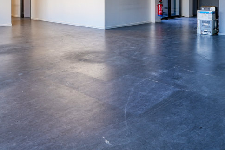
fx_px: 238
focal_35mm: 38
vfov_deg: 32.2
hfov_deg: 50.6
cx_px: 99
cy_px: -1
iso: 100
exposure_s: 1/20
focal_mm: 12
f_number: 8
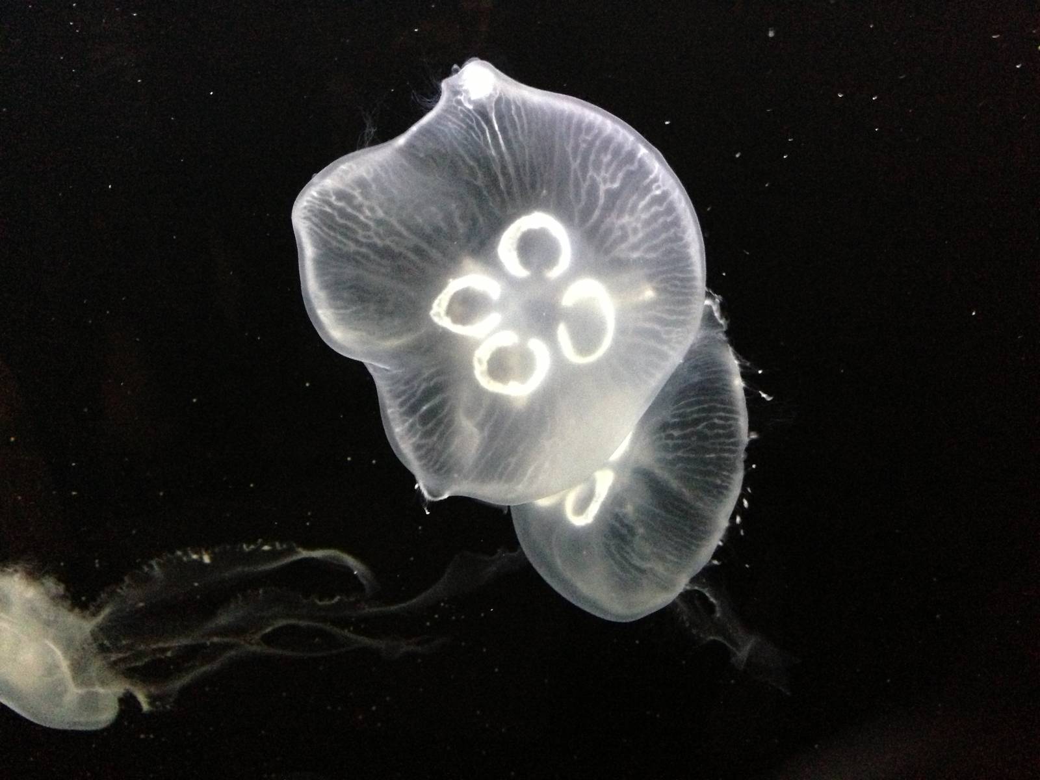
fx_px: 991
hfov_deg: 55.4
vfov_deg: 42.9
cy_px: 390
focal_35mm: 33
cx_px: 520
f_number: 2.4
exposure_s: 1/15
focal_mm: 4.13
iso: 800
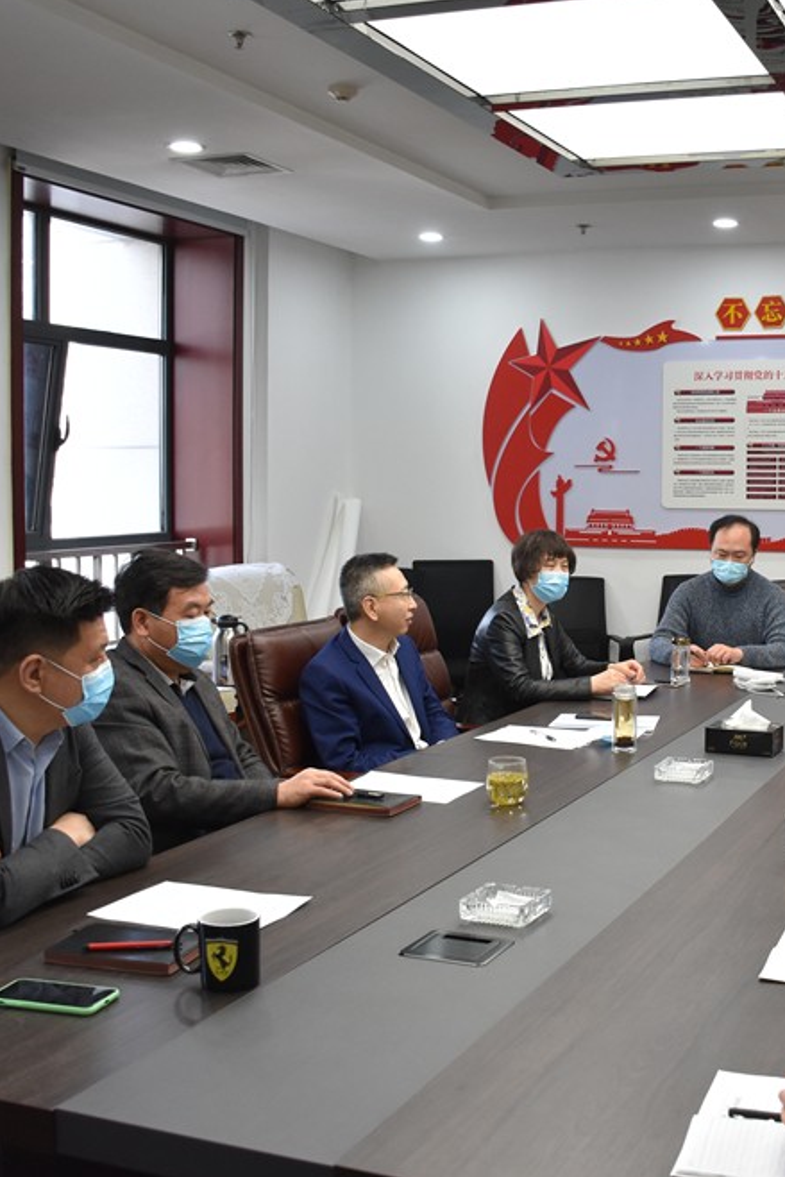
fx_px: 1340
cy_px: 587
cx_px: 662
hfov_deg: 31.5
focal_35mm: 41
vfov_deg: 47.4
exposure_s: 1/100
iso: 800
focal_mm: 18
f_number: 5
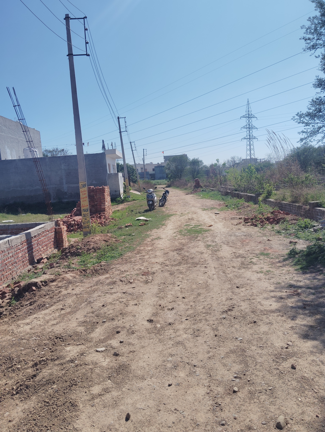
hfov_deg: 49.9
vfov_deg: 63.4
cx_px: 162
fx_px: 350
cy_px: 216
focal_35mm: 28
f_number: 1.8
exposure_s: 1/1057
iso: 50
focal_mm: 4.22
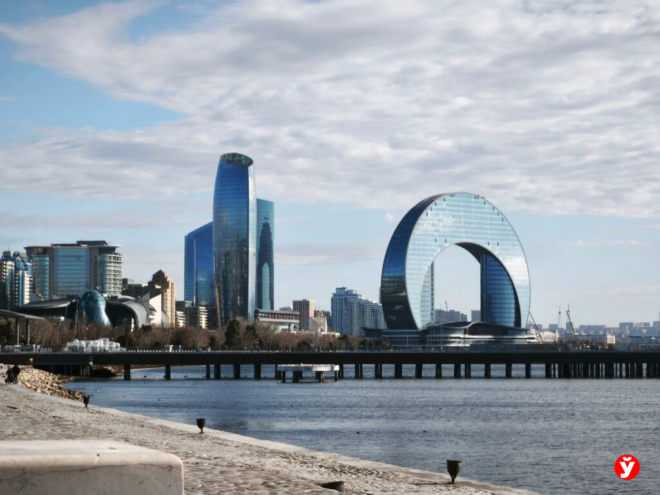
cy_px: 248
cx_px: 330
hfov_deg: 19.6
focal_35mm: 100
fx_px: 1907
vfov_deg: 14.8
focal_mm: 7.1
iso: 50
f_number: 1.9
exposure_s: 1/526
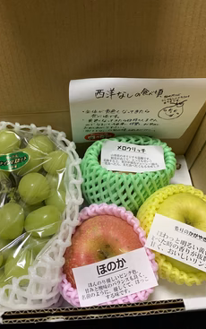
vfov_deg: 62.9
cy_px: 162
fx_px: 269
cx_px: 89
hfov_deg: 41.8
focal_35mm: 30
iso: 160
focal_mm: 4.25
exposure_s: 1/50
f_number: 1.8
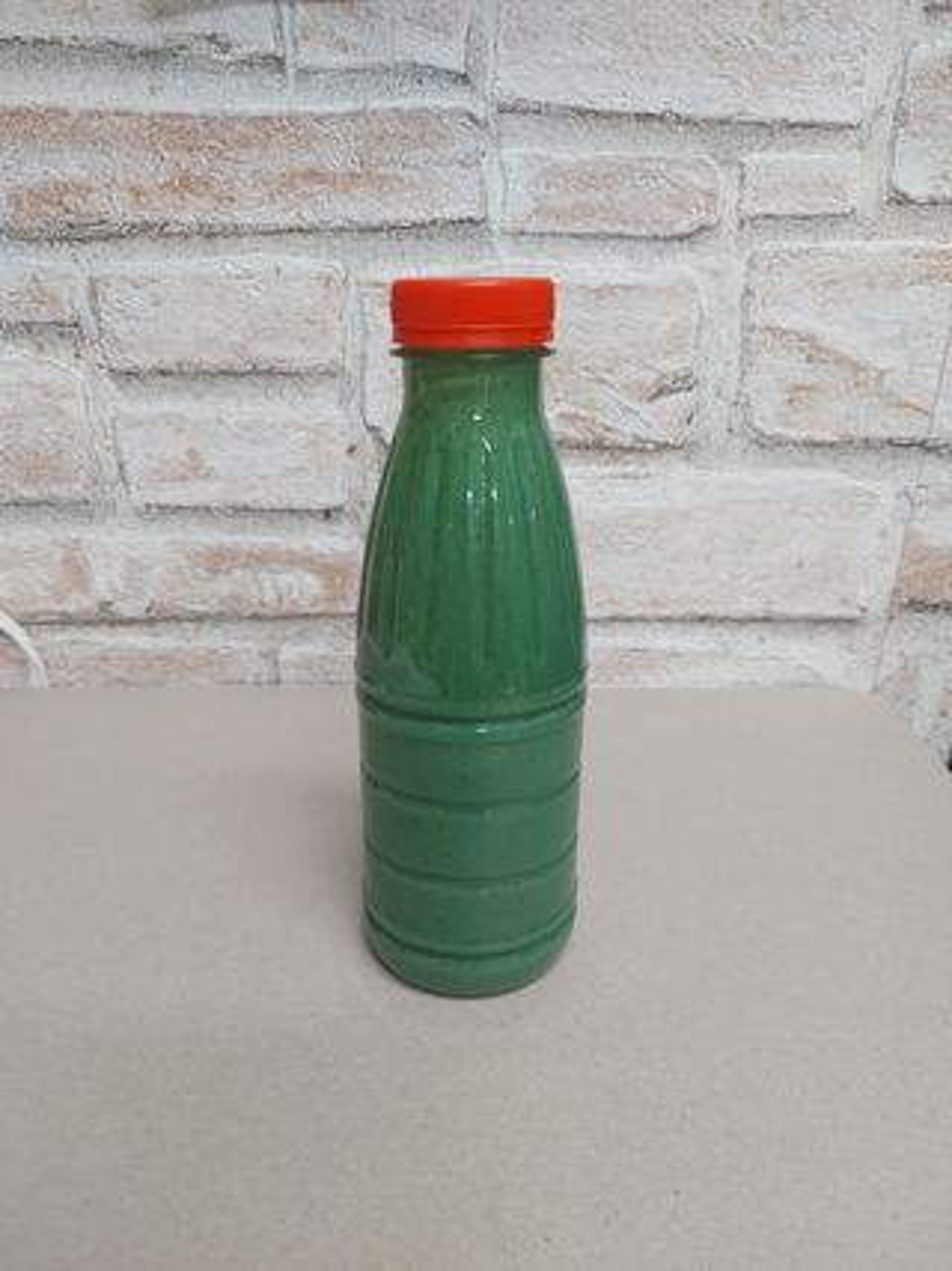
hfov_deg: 56.8
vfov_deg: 71.6
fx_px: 880
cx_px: 476
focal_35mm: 24
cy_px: 636
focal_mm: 5.23
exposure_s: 1/50
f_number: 1.8
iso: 200
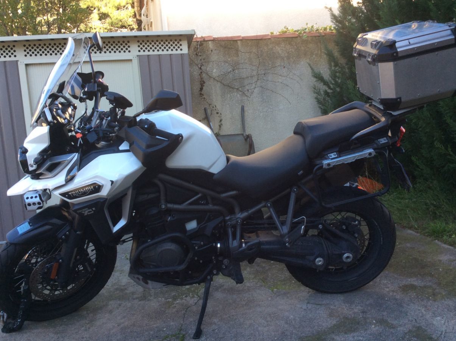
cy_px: 161
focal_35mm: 34
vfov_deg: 41.7
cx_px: 230
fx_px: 447
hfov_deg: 54.0
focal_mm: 3.3
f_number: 2.4
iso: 32
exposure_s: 1/131
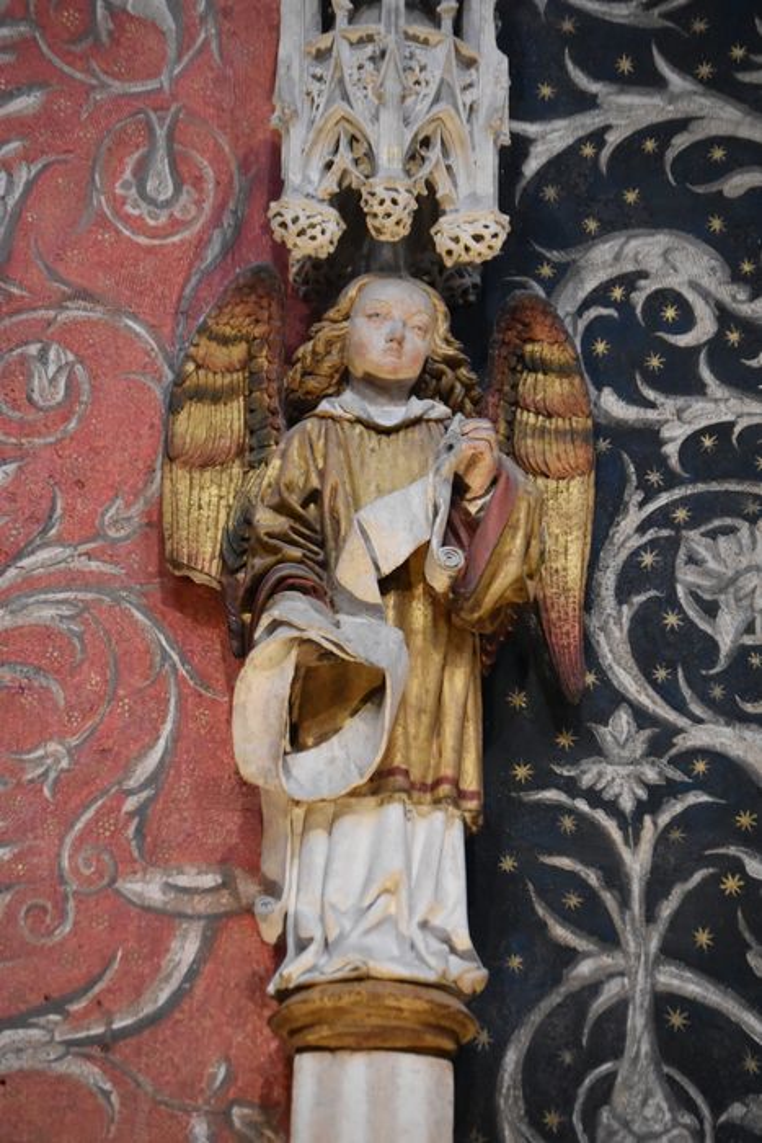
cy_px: 572
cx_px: 381
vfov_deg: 14.4
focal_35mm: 142
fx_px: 4522
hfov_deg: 9.6
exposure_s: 1/125
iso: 4500
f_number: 4.5
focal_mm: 95
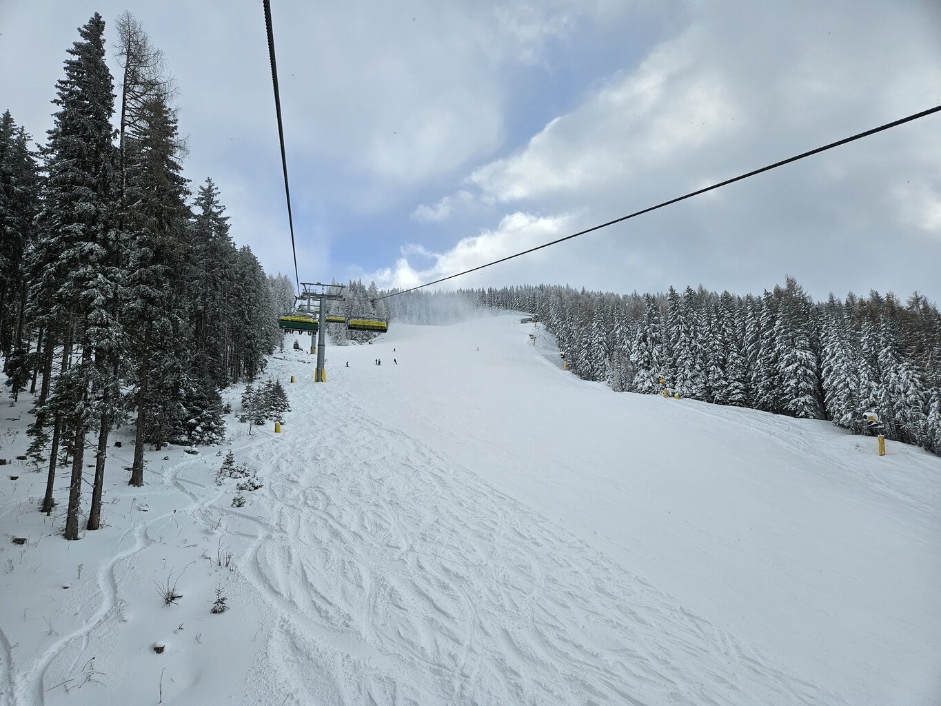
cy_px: 353
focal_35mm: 23
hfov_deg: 73.9
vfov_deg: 58.9
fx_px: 625
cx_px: 470
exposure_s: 1/2650
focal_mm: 5.4
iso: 25
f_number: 1.8
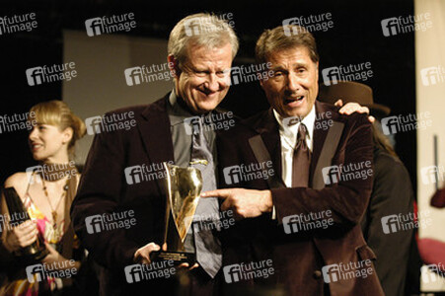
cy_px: 148
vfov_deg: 11.4
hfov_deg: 17.1
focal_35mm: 120
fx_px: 1482
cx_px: 222
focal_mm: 80
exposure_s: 1/180
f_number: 2.8
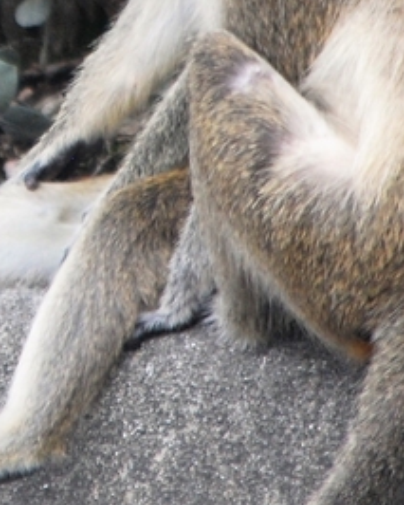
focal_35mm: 1905
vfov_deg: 1.0
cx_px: -157
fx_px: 28456
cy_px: -20
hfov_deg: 0.8
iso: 400
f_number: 5.6
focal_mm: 300
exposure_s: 1/160
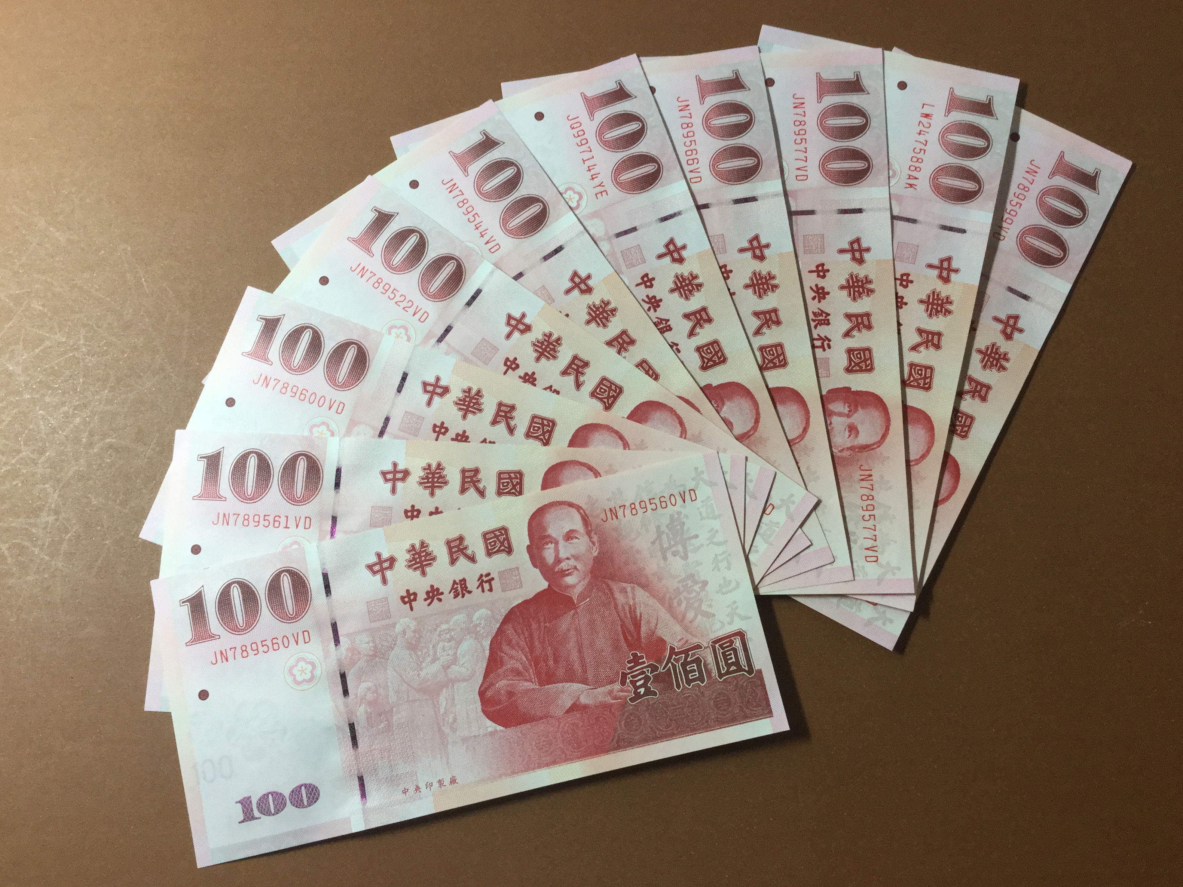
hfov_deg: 56.8
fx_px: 1094
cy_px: 446
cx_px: 601
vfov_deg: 44.2
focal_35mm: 32
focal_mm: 3.3
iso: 64
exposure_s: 1/33
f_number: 2.4
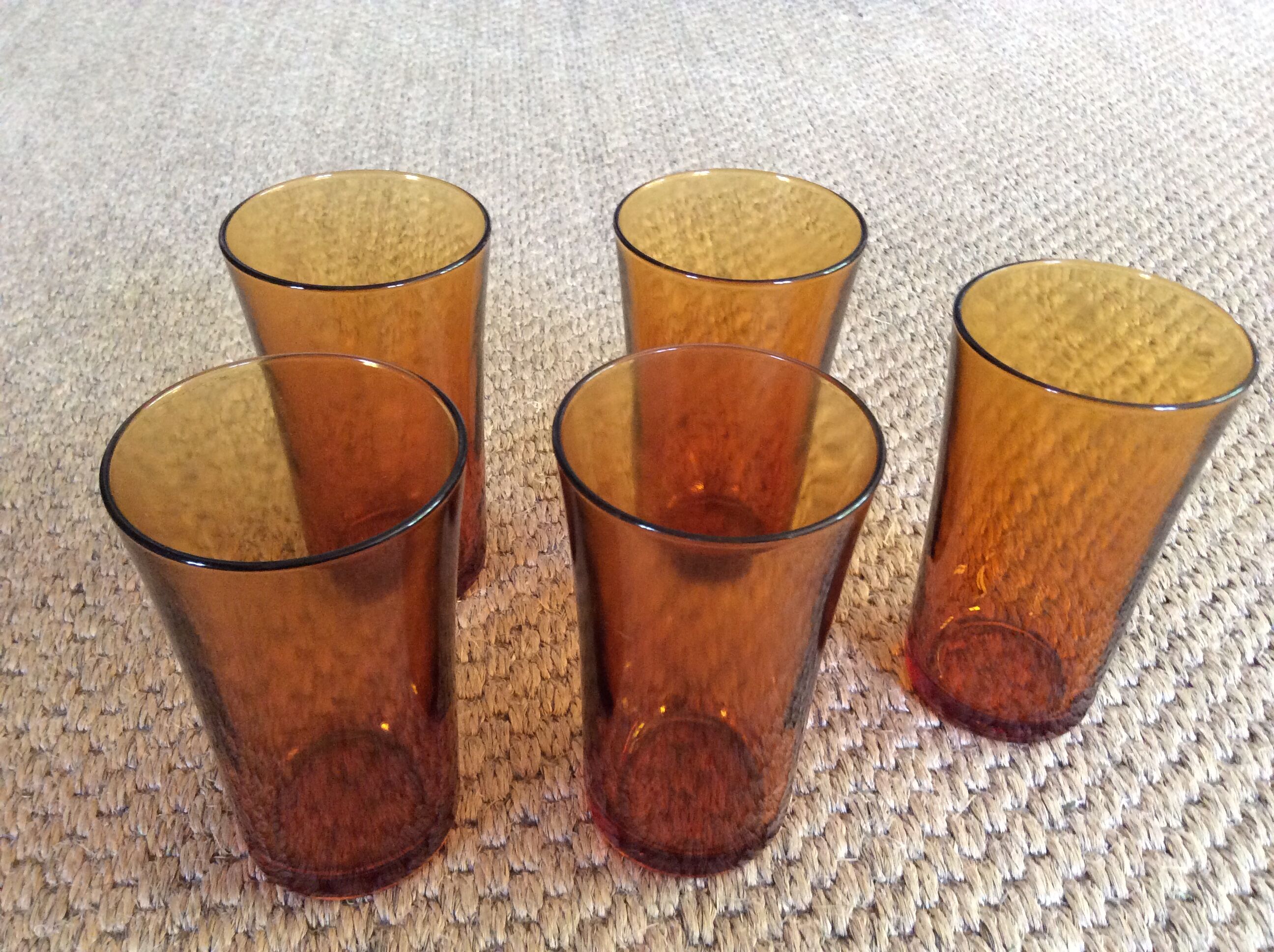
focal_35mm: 32
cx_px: 637
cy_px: 476
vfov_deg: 44.1
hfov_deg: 56.9
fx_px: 1176
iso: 250
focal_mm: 3.3
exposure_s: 1/25
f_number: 2.4
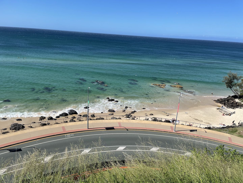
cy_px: 92
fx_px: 183
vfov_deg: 53.1
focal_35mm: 26
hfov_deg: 67.3
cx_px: 122
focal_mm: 4.2
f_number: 1.6
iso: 32
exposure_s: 1/4651
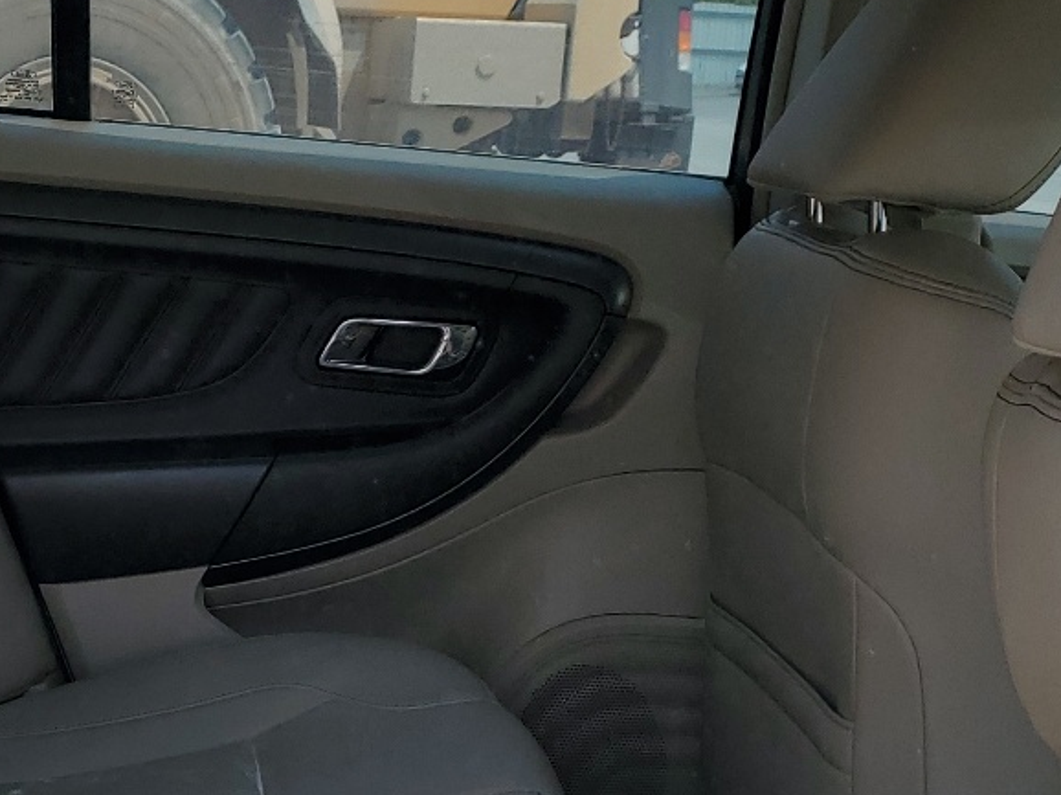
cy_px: 722
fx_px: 2206
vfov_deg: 20.0
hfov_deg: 26.0
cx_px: 66
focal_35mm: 72
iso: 50
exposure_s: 1/1667
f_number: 1.5
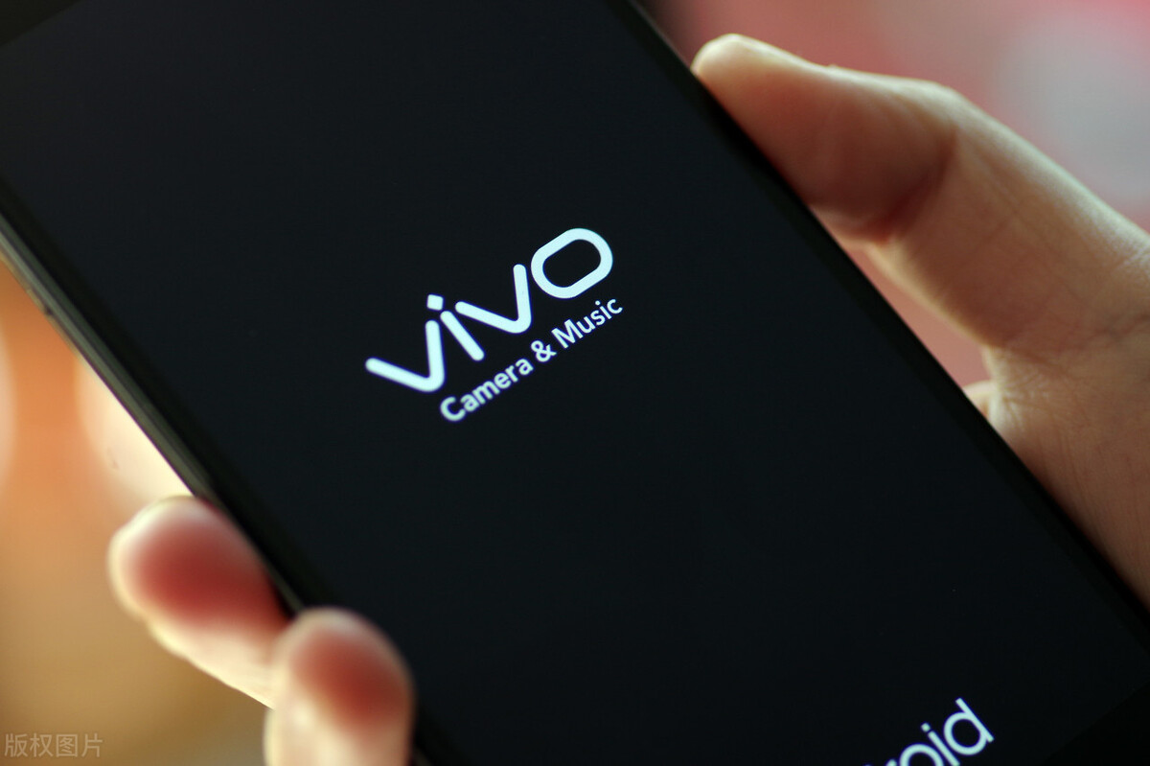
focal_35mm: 150
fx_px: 4789
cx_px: 575
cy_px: 383
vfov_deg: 9.1
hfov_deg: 13.7
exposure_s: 1/125
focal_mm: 100
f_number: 2.8
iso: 400
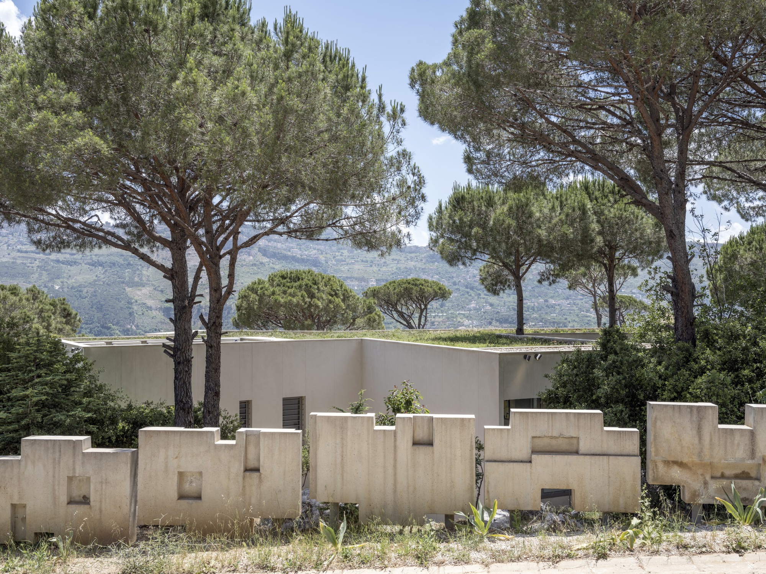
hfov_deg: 51.4
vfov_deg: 39.7
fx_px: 797
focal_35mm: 36
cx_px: 383
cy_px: 287
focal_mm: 45
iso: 125
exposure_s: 1/160
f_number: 9
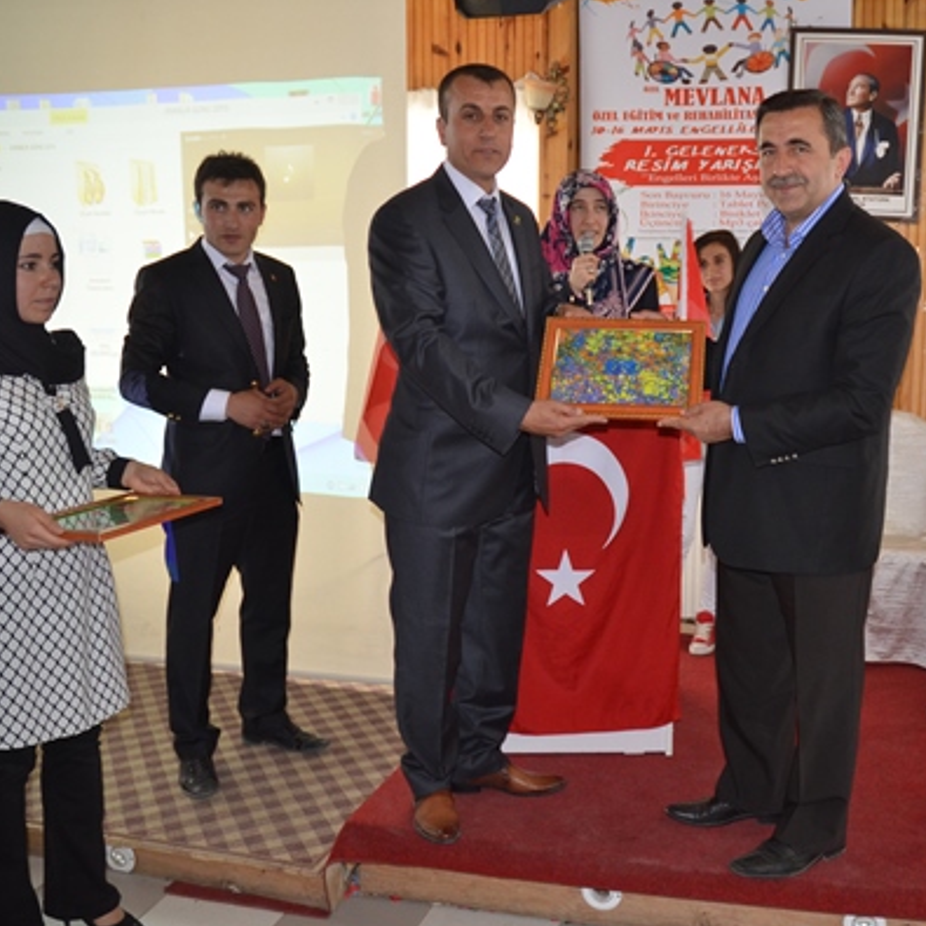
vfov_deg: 47.2
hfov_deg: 46.1
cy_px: 464
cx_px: 654
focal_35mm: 35
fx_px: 1059
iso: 800
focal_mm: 18
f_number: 3.5
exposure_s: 1/60
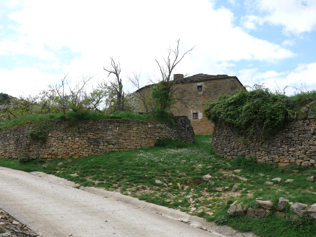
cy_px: 118
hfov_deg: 51.4
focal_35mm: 36
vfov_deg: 39.7
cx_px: 158
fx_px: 329
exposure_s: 1/250
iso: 100
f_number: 5.6
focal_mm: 7.7
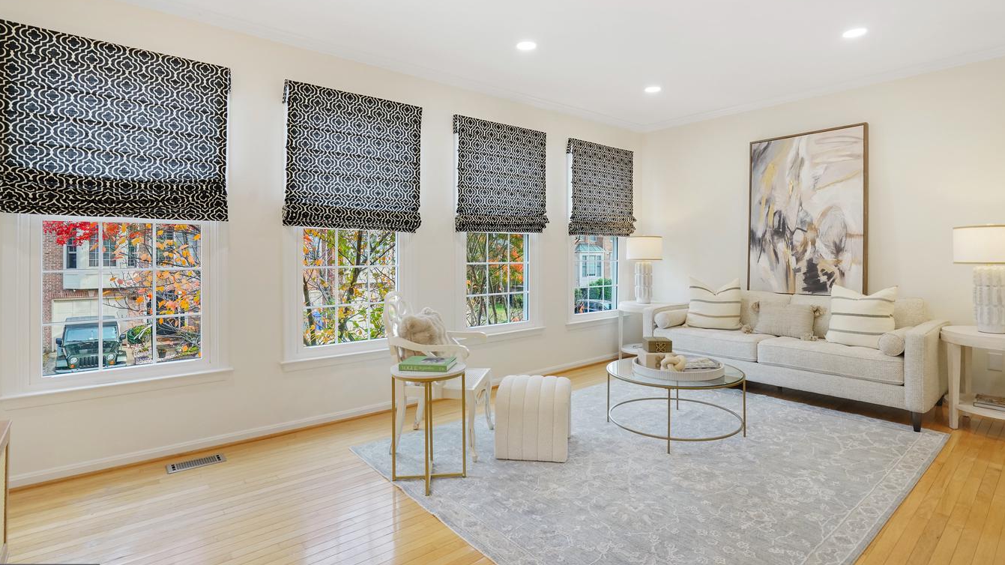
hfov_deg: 92.6
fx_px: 480
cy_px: 242
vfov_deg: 60.7
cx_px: 522
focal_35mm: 18
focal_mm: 16
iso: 1250
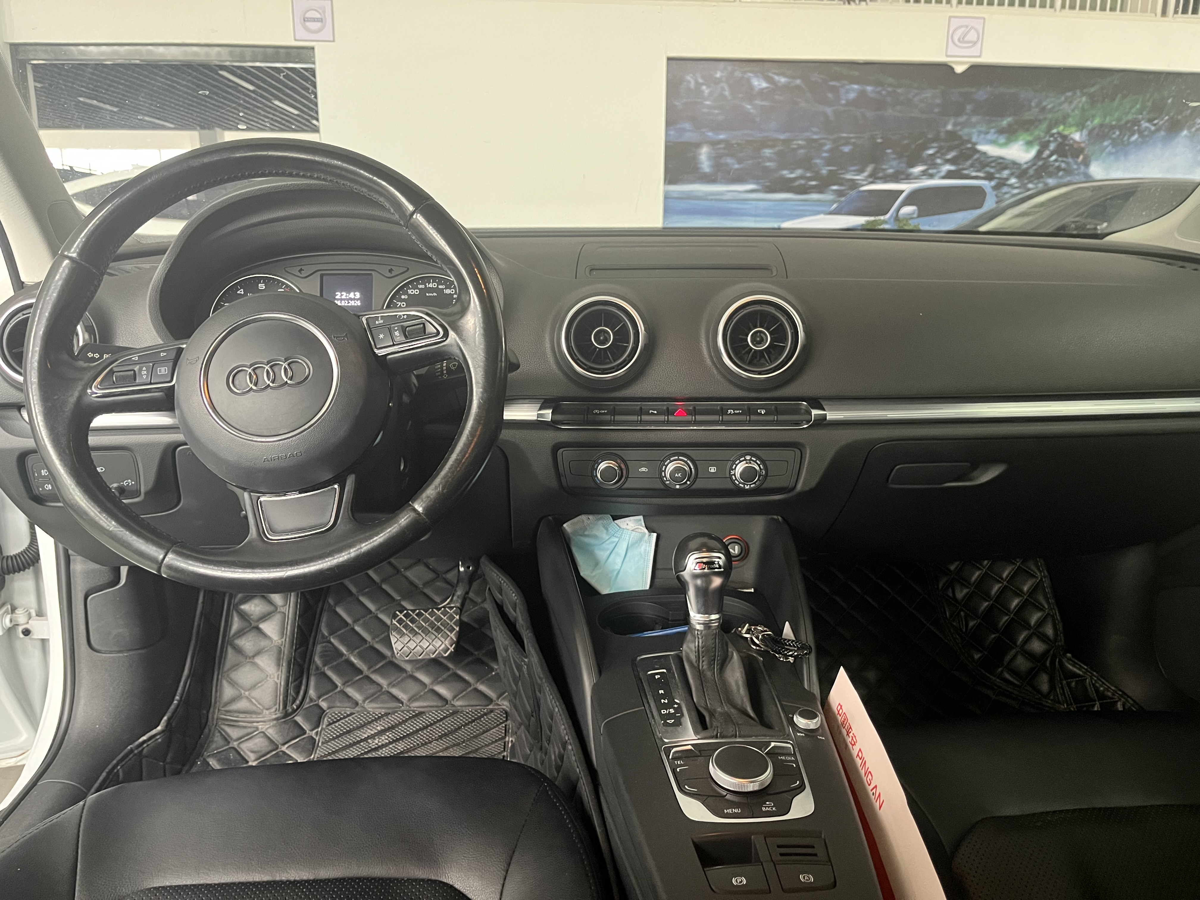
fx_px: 901
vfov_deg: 53.1
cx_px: 600
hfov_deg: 67.3
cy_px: 450
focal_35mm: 26
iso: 500
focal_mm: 5.1
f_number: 1.6
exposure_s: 1/44
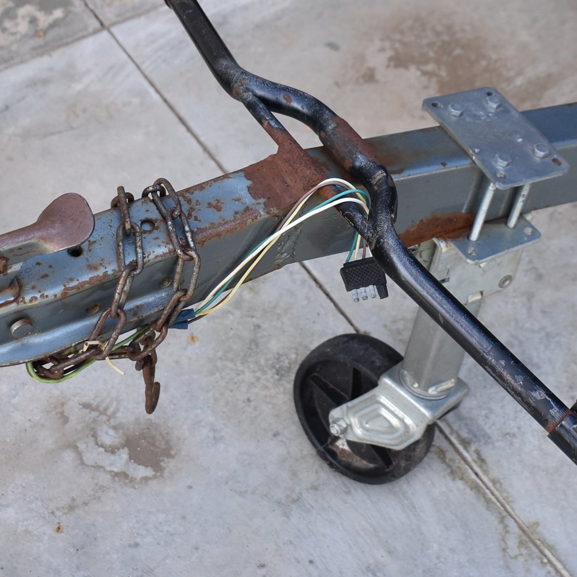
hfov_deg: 20.6
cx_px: 295
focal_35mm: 84
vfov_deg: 20.6
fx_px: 1584
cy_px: 206
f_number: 5.6
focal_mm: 34
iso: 400
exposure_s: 1/250
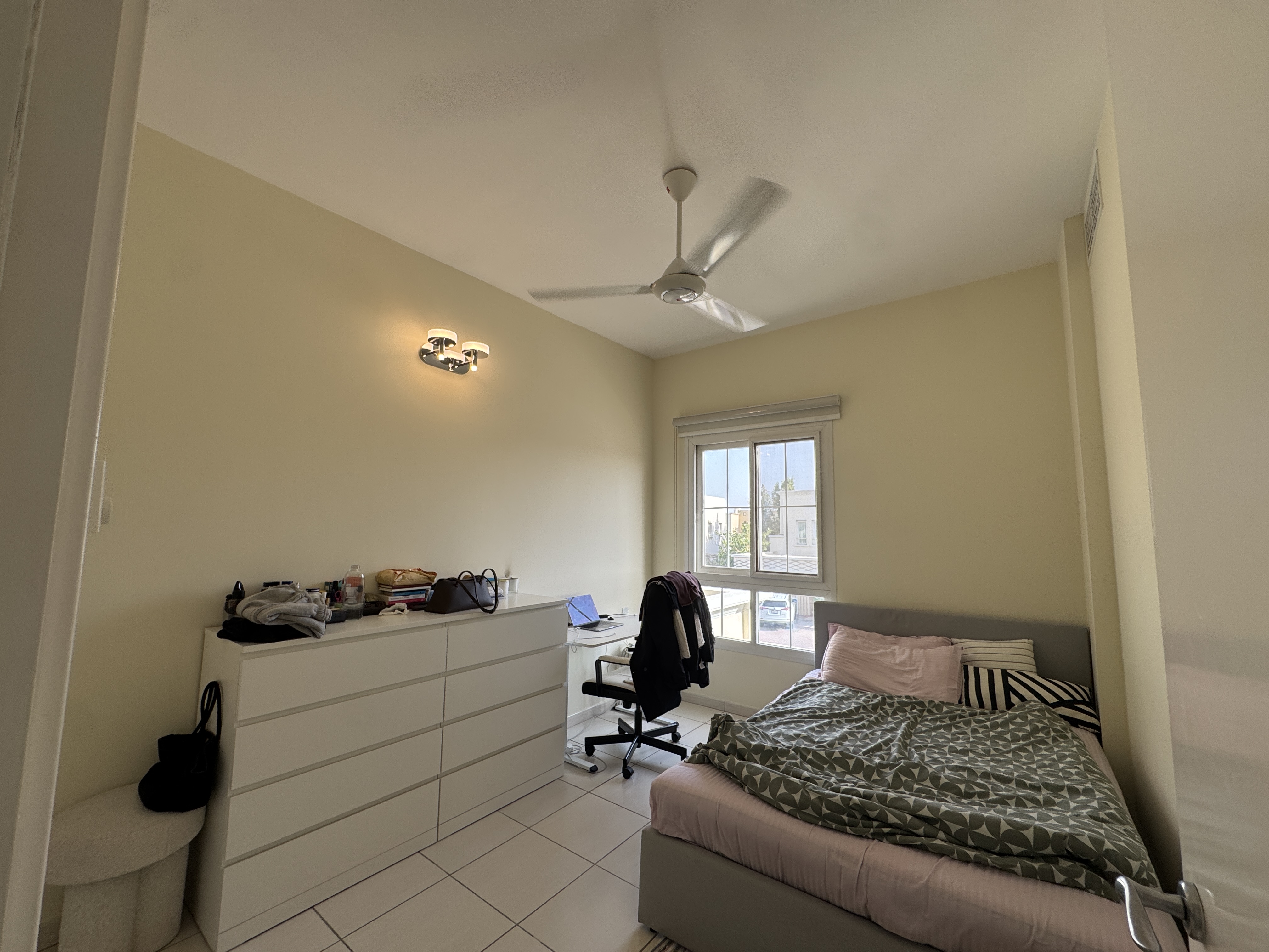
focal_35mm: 14
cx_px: 634
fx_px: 513
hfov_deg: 102.1
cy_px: 476
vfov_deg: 85.7
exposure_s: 1/181
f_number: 2.2
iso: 40
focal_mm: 2.22
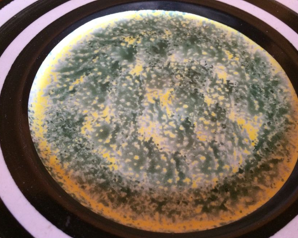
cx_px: 147
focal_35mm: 32
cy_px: 122
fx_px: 282
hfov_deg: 55.7
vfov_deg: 45.8
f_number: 2.2
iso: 250
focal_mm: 4.12
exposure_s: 1/30
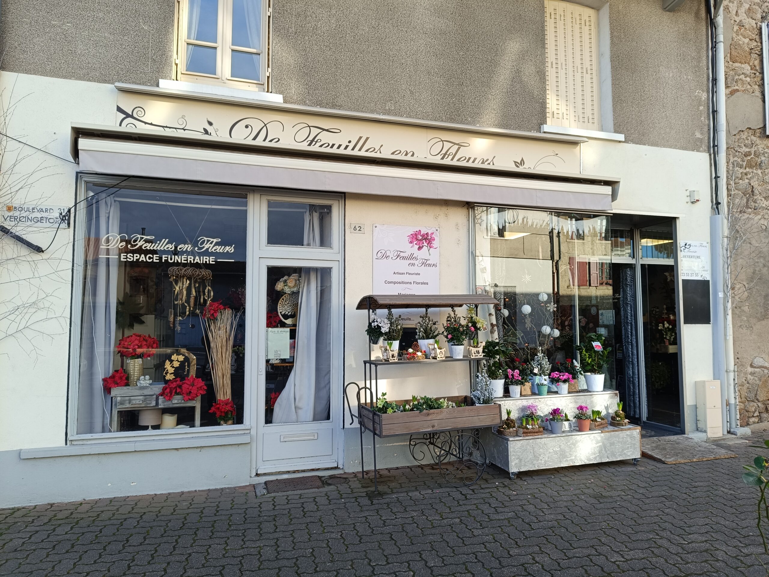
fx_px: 533
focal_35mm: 24
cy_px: 288
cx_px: 384
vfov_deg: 56.8
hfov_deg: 71.6
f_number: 1.88
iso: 51
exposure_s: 1/203
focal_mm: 5.59
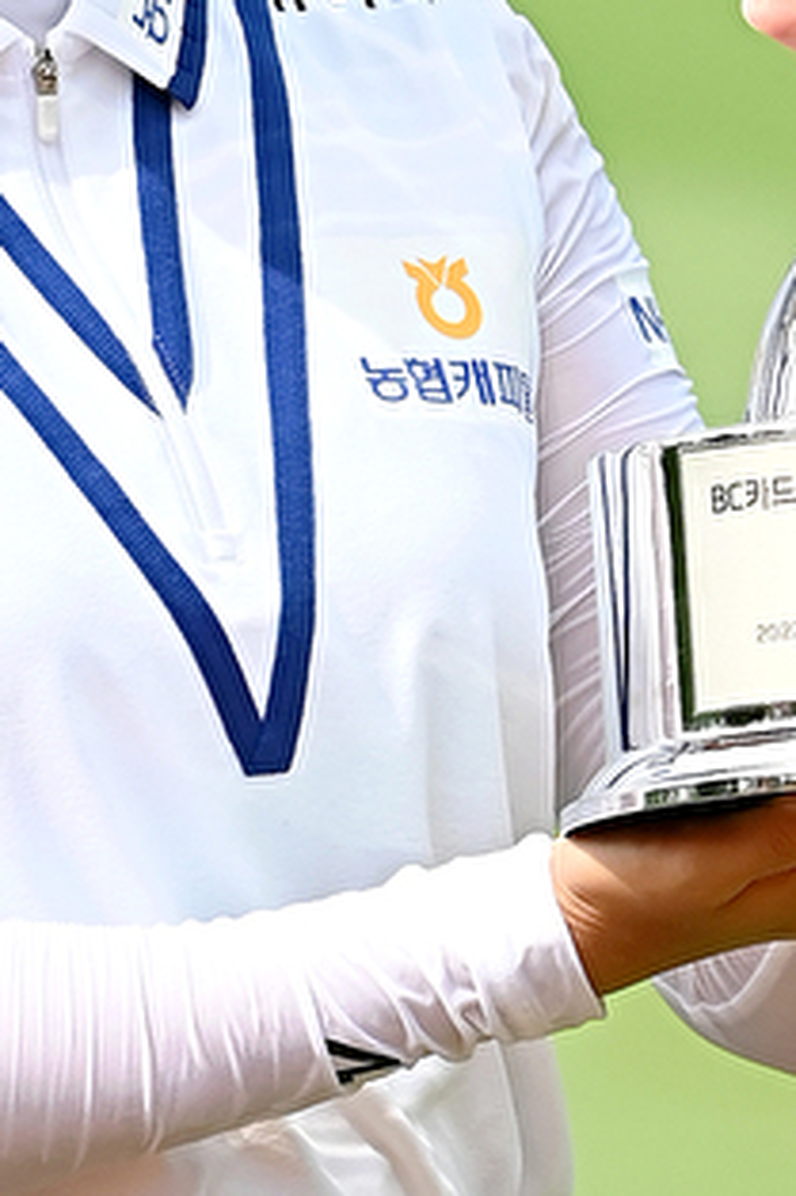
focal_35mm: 1146
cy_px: 1680
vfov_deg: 1.8
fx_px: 38048
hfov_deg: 1.2
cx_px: 415
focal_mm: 200
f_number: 5.6
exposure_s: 1/2500
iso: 1000
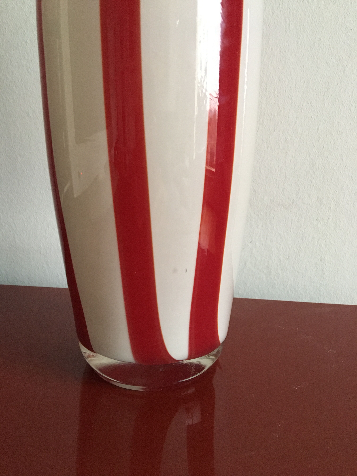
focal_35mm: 29
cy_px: 238
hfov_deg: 48.2
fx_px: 399
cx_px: 178
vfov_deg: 61.7
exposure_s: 1/25
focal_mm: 4.15
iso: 200
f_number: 2.2
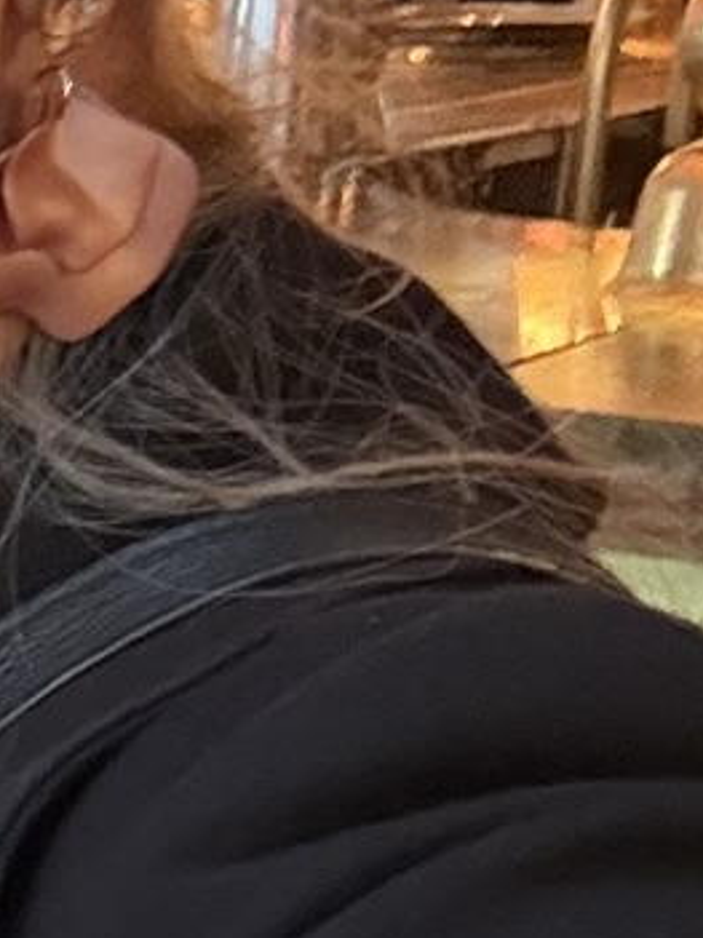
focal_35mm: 131
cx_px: -1291
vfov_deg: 15.0
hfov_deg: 9.3
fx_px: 3549
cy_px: 676
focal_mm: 2.69
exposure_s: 1/29
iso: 400
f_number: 1.9
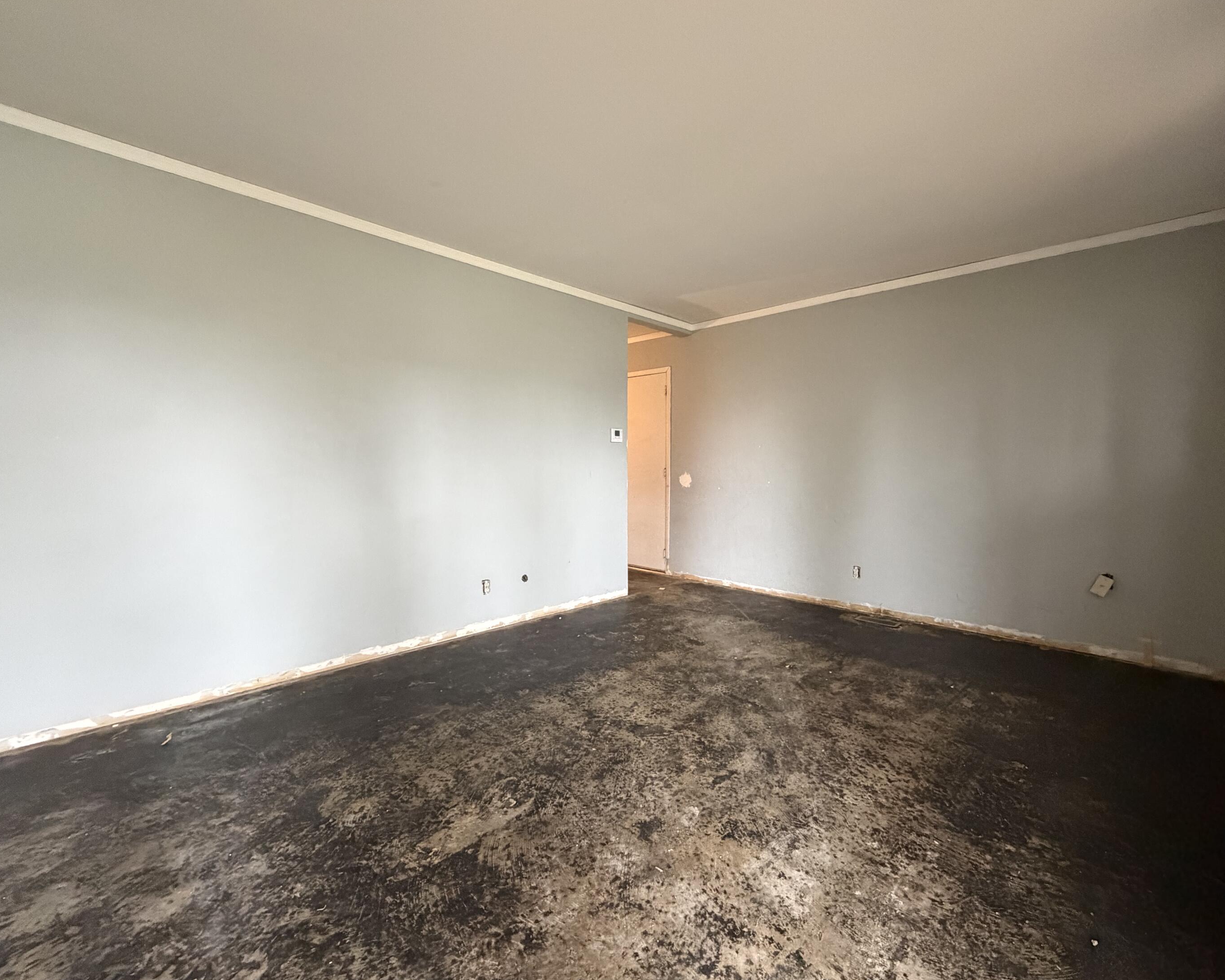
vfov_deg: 84.0
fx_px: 544
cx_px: 633
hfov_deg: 96.8
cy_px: 493
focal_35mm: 15
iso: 800
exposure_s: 1/60
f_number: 2.2
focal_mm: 2.22
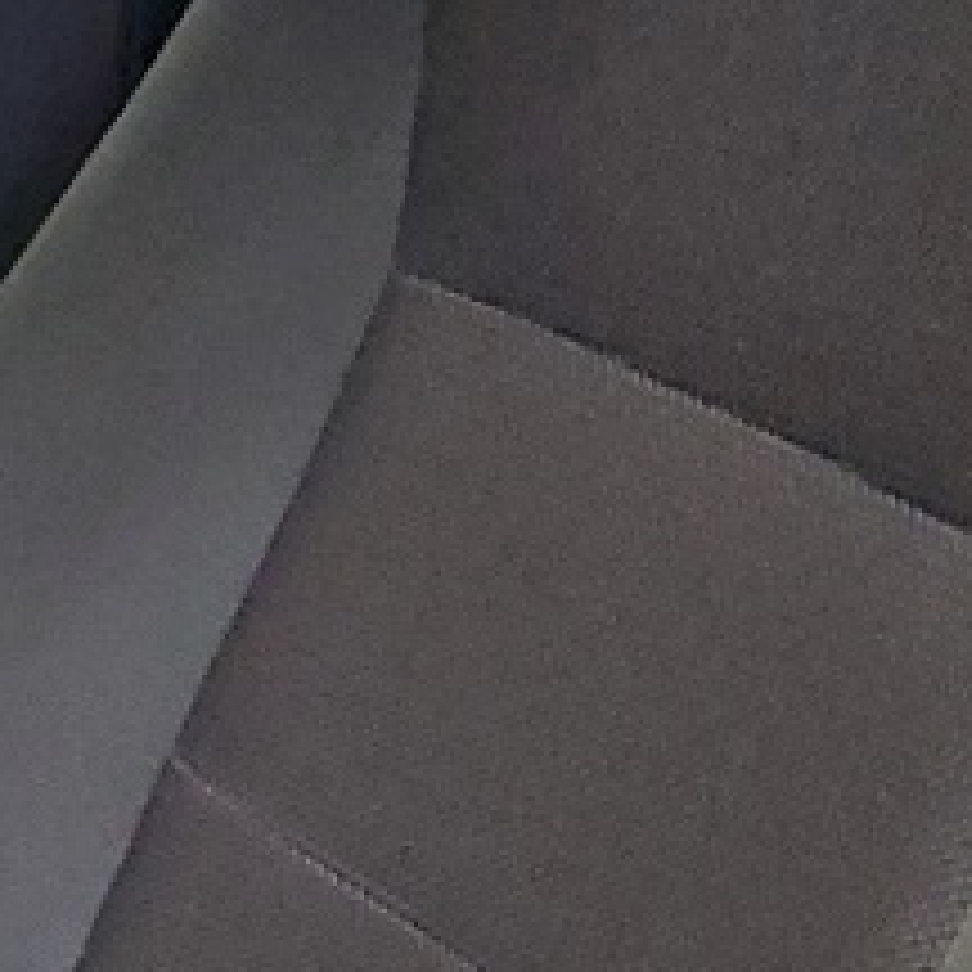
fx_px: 5401
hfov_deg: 9.2
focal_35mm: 170
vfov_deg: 10.2
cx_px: -1377
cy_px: 864
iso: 290
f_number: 1.5
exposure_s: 1/24
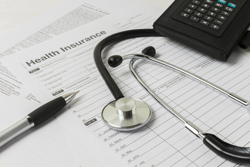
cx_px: 125
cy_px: 84
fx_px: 365
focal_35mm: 52
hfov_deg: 37.9
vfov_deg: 25.8
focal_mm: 35
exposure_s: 1/160
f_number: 10
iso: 100
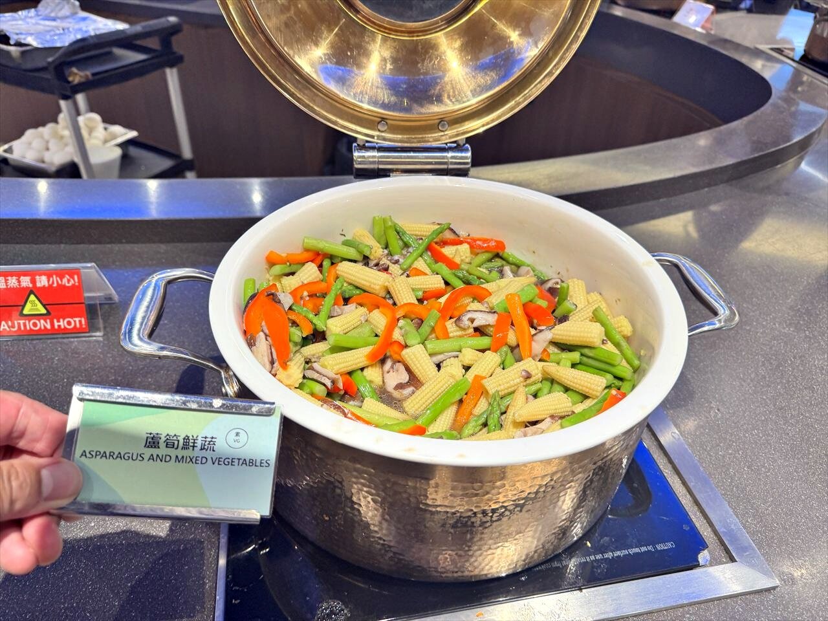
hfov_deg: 71.6
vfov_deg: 56.8
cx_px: 414
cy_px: 310
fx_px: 574
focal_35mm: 24
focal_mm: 6.8
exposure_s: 1/60
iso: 125
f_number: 1.8
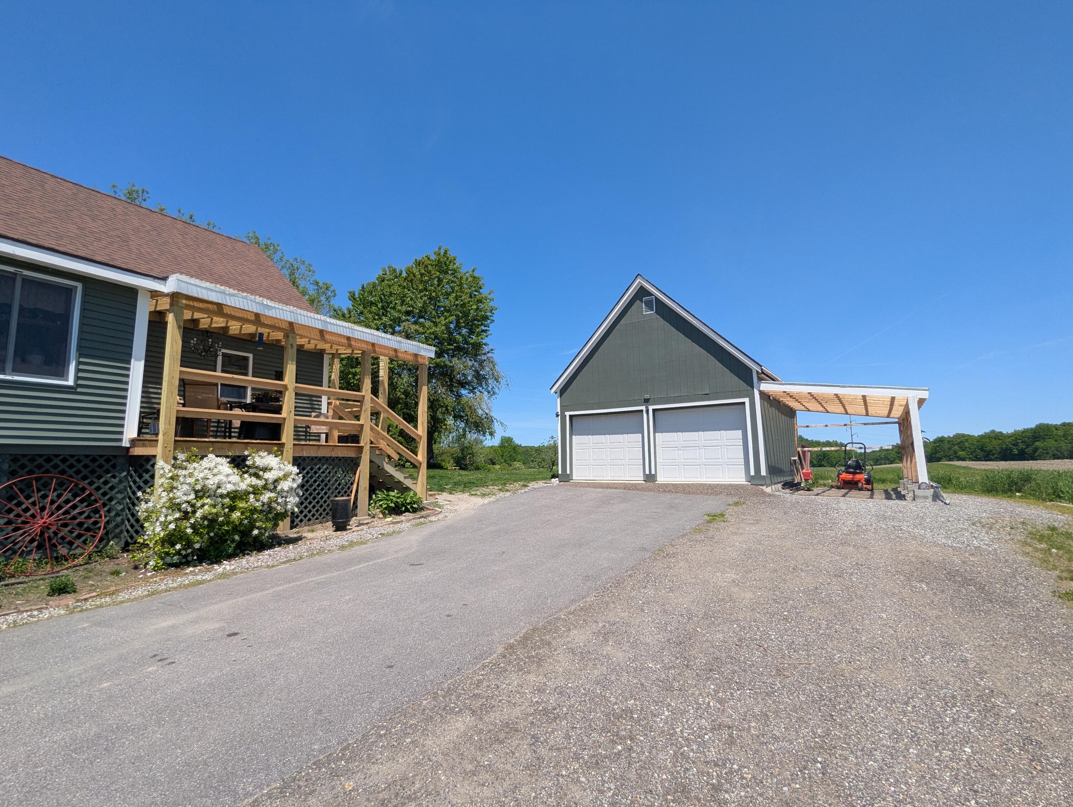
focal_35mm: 16
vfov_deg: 78.2
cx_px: 536
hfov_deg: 94.4
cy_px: 404
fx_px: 497
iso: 52
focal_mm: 2.35
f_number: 2.2
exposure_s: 1/1550
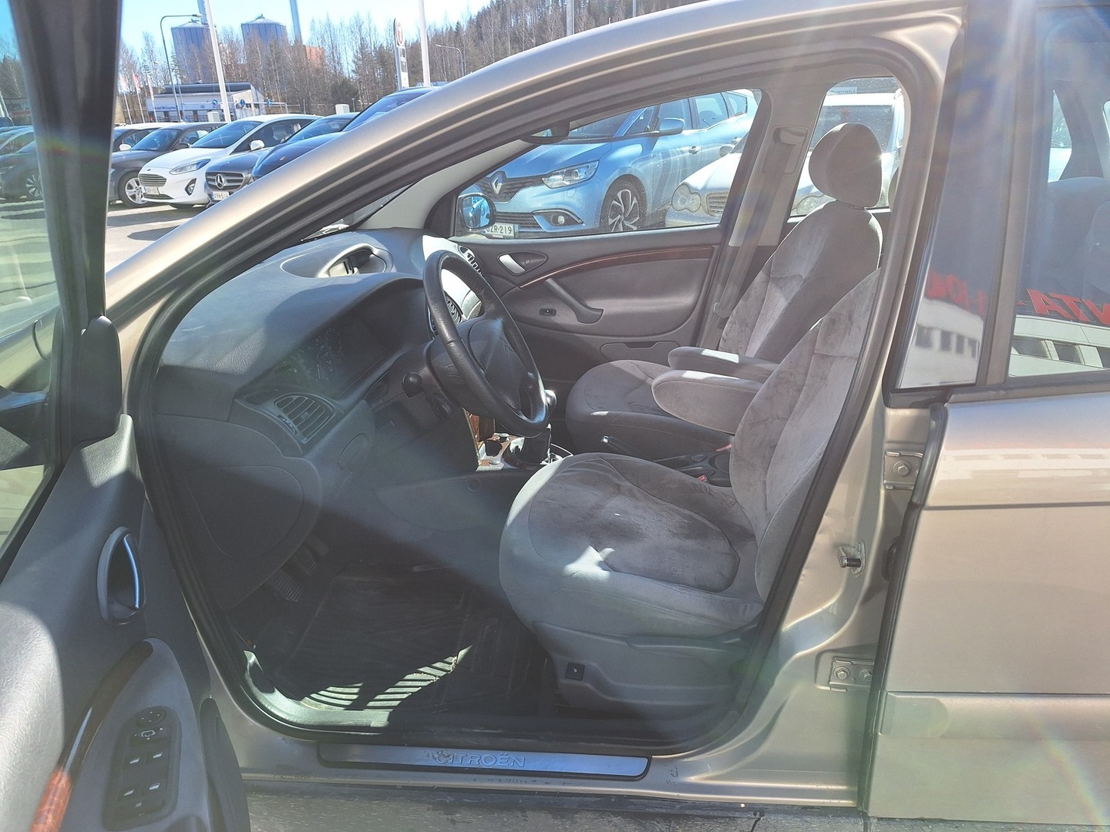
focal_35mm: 23
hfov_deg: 73.9
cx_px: 555
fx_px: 738
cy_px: 416
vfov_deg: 58.9
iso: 40
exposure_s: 1/997
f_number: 1.8
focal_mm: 5.54
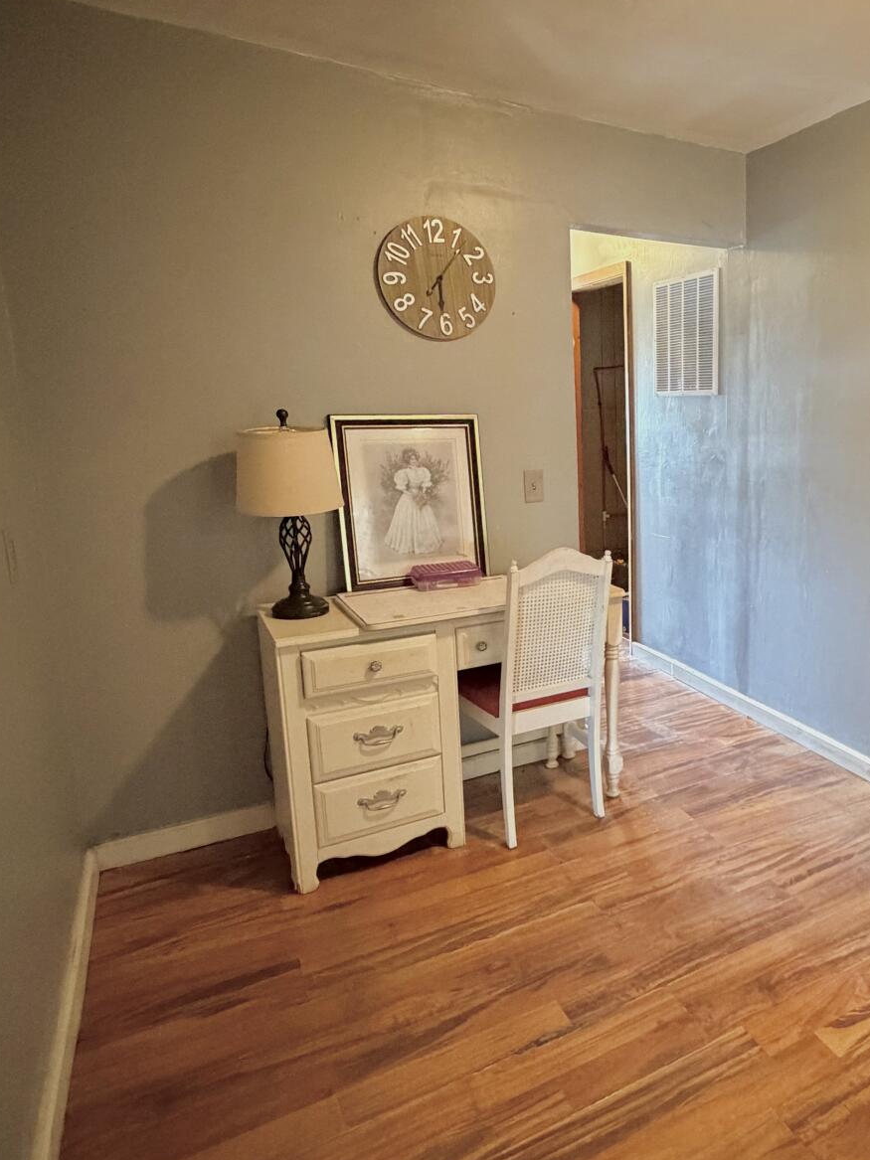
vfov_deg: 71.6
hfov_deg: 53.0
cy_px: 557
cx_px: 700
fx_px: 804
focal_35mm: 24
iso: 1000
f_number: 2.2
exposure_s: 1/40
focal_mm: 2.22
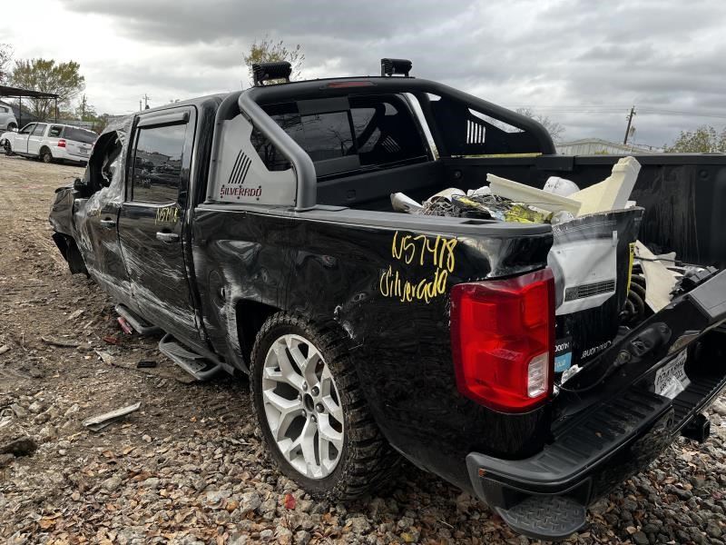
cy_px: 272
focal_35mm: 26
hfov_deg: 67.3
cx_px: 363
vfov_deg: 53.1
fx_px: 545
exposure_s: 1/191
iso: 40
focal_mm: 5.1
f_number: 1.6
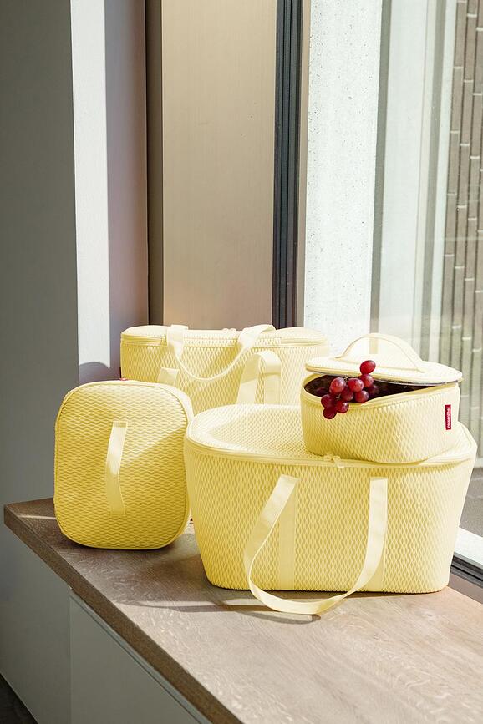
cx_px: 242
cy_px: 362
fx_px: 1107
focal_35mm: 55
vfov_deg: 36.2
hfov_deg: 24.6
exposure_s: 1/200
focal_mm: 55
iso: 1250
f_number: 6.3
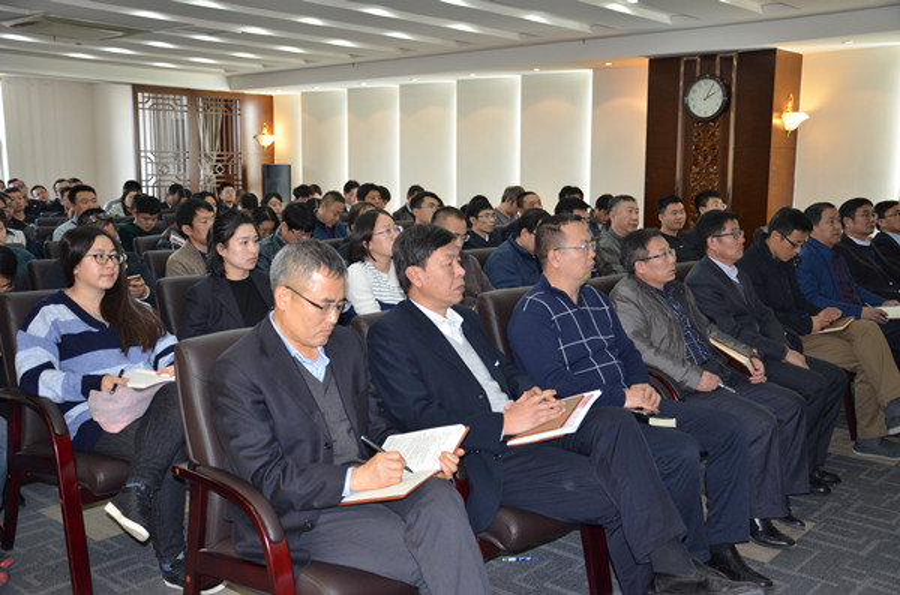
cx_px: 450
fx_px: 935
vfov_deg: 35.3
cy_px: 298
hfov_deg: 51.4
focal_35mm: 38
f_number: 4
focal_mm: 25
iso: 800
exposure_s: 1/60
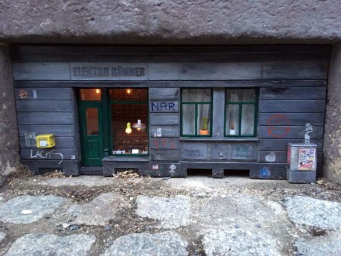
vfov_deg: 48.2
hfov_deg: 61.7
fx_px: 286
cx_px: 170
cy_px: 128
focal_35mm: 29
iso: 320
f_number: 2.2
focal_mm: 4.15
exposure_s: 1/17
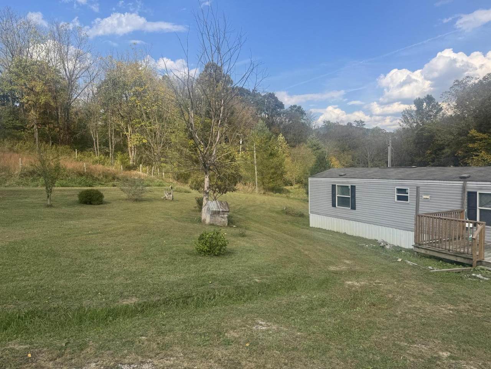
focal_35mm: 24
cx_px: 246
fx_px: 340
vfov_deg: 56.8
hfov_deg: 71.6
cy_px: 184
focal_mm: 6.76
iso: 80
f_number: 1.78
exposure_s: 1/2959
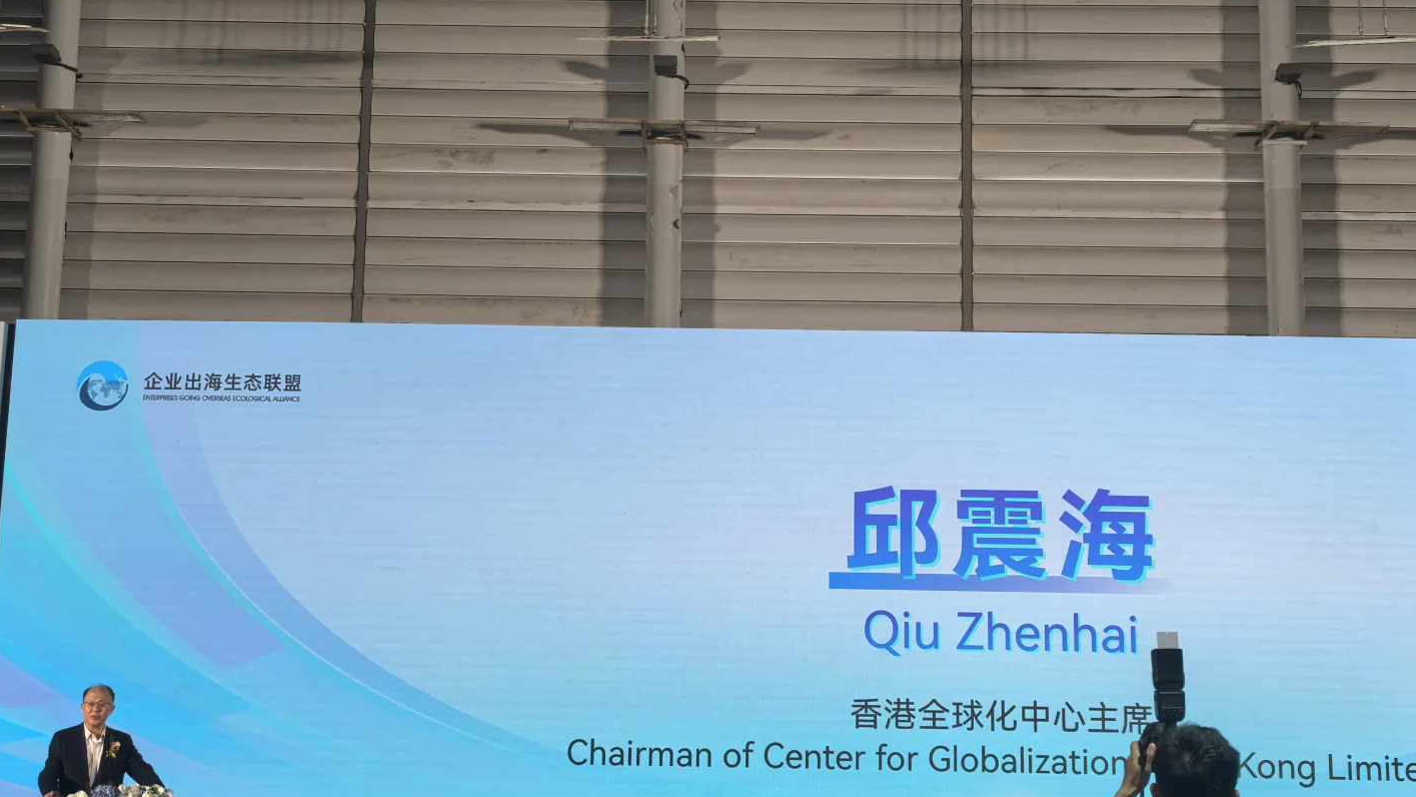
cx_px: 701
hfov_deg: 34.4
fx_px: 2290
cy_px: 385
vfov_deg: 19.7
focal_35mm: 61
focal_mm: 5.75
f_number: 2
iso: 160
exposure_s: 1/100
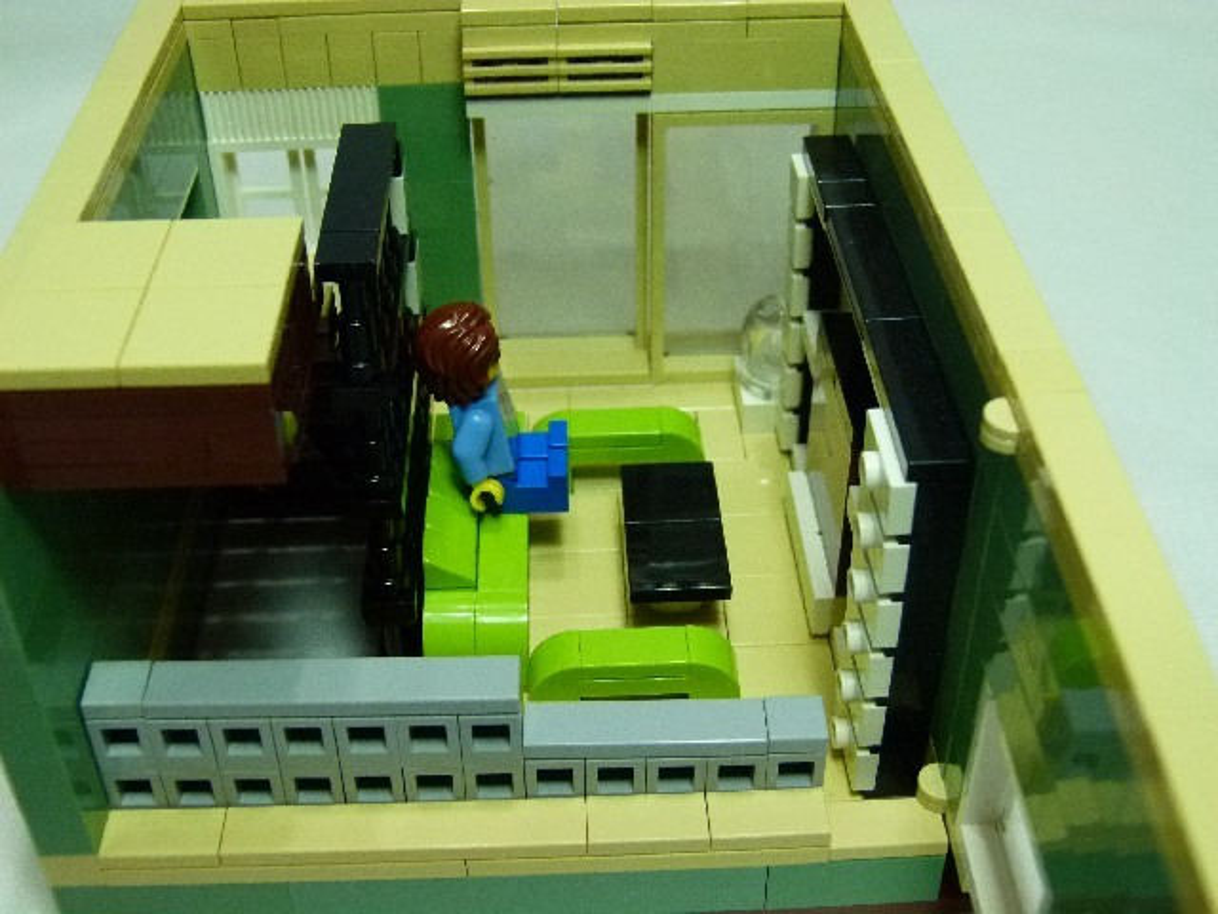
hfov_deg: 44.8
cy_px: 457
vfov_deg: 34.3
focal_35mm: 42
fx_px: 1478
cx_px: 609
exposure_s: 1/60
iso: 400
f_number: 3.2
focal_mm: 7.6
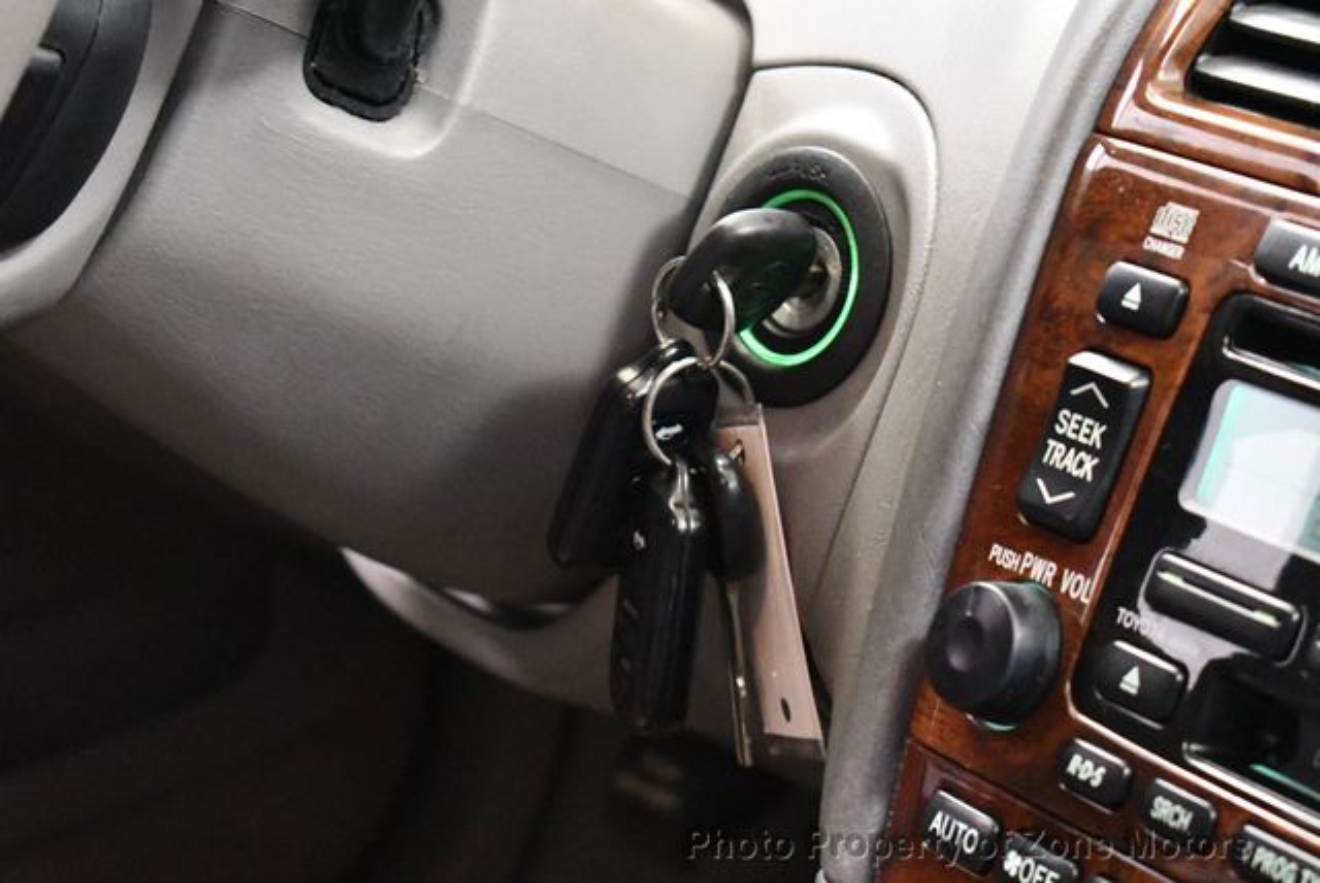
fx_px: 4037
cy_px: 442
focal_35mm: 110
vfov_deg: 12.5
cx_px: 660
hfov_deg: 18.6
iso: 9000
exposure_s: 1/60
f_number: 5.6
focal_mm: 55
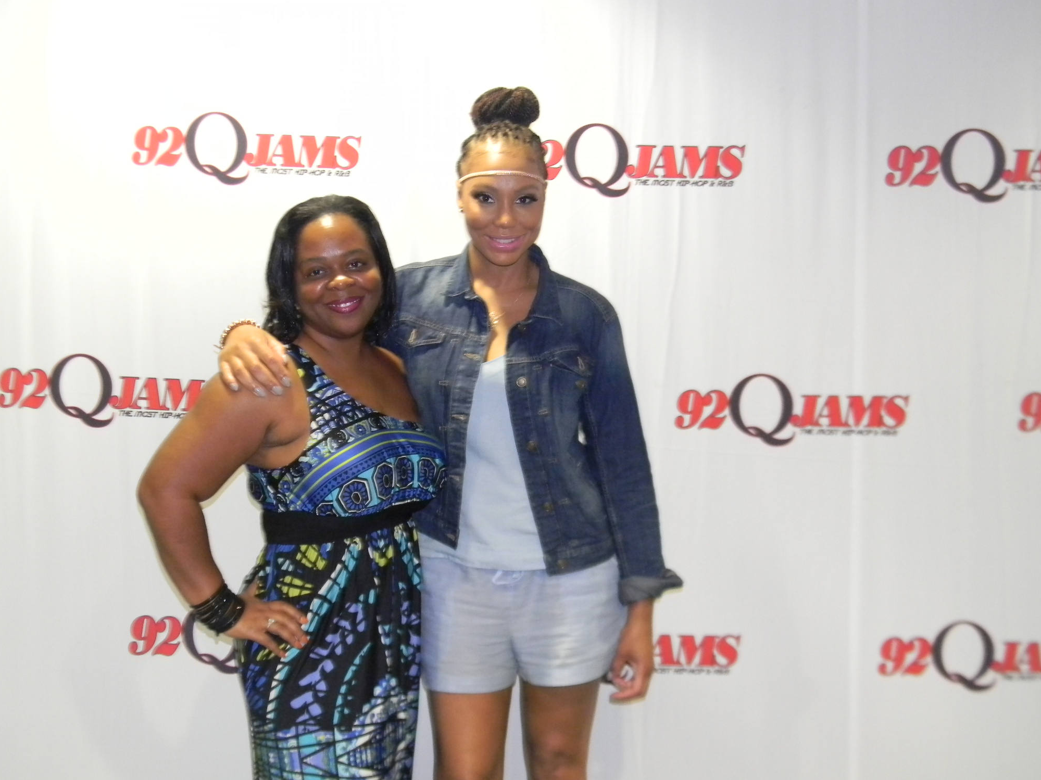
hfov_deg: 44.8
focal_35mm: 42
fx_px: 1263
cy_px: 390
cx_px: 510
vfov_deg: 34.3
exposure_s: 1/8
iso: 400
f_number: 3.8
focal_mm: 7.3
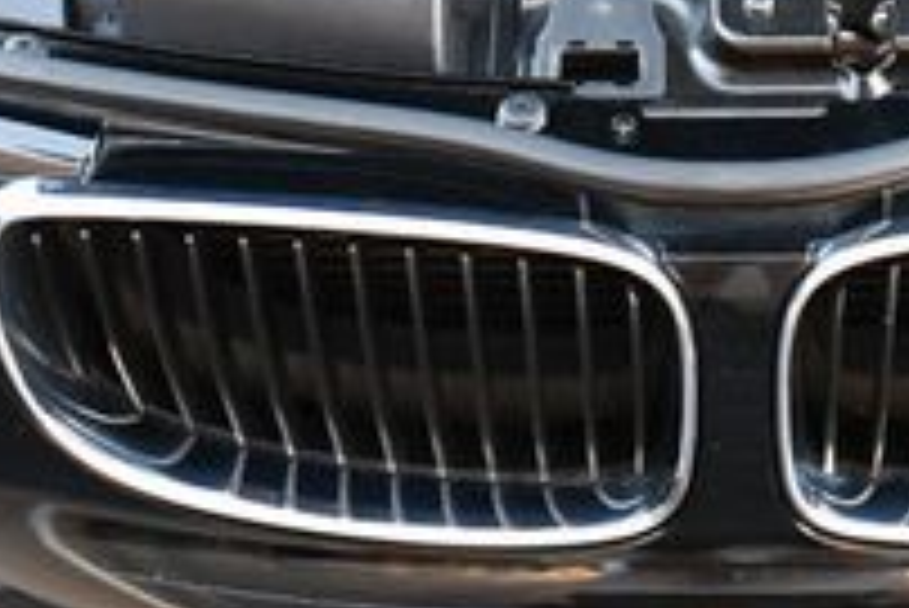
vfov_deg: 11.6
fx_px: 2880
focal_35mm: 114
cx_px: 720
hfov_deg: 17.8
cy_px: -257
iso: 800
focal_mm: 18
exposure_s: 1/160
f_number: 3.5
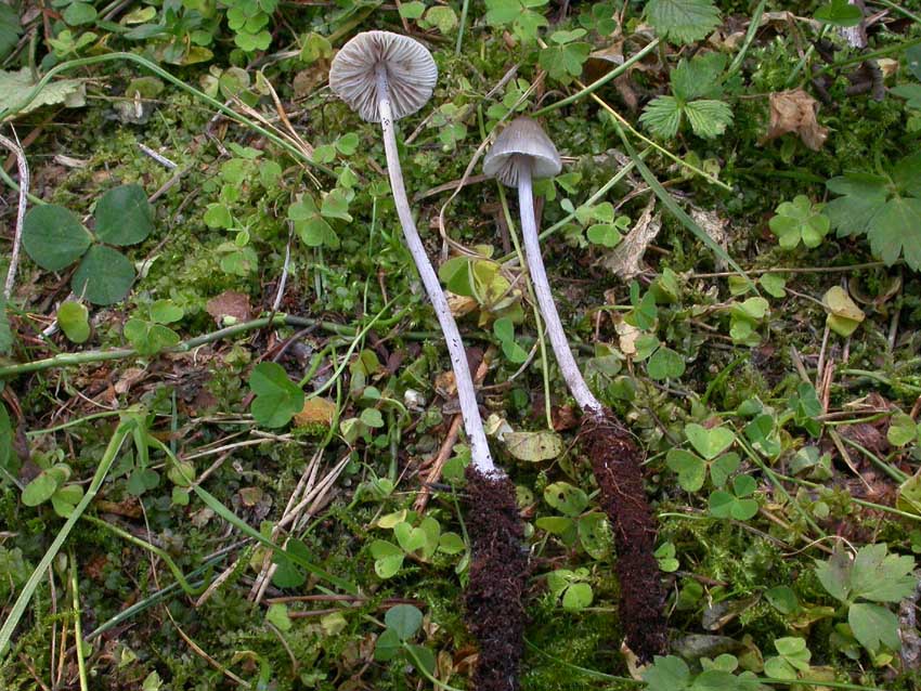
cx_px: 460
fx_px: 1490
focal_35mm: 56
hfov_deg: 34.3
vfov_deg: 26.1
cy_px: 346
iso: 200
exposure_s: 1/30
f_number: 8.6
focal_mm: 11.6
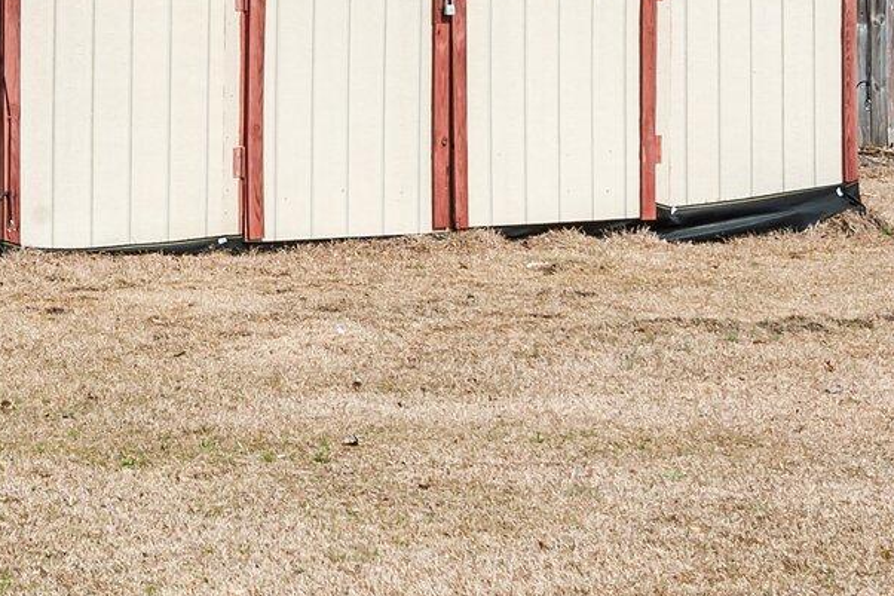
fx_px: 2954
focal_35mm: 119
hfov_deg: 16.3
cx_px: -266
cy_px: -193
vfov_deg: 11.2
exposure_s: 1/500
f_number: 11
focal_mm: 35
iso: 400
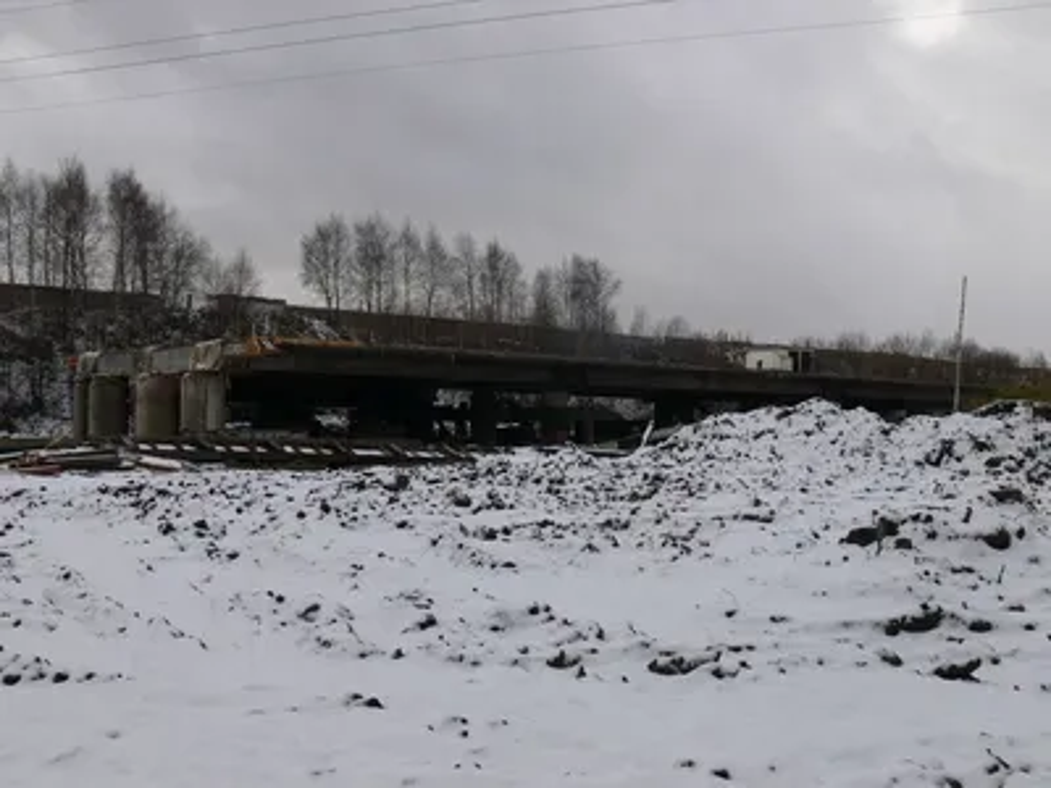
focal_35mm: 35
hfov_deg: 52.6
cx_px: 526
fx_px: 1063
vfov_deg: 40.7
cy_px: 394
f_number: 4.5
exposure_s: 1/125
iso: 80
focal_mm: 7.4
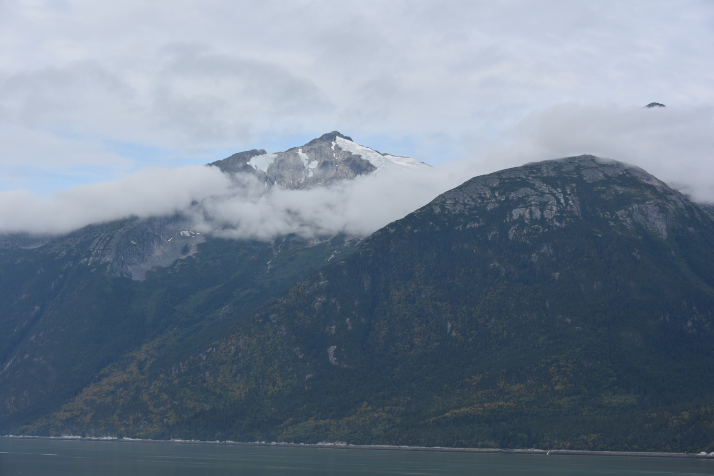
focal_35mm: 70
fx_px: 1389
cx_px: 357
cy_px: 238
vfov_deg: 19.5
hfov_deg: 28.8
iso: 100
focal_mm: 70
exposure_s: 1/200
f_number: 8
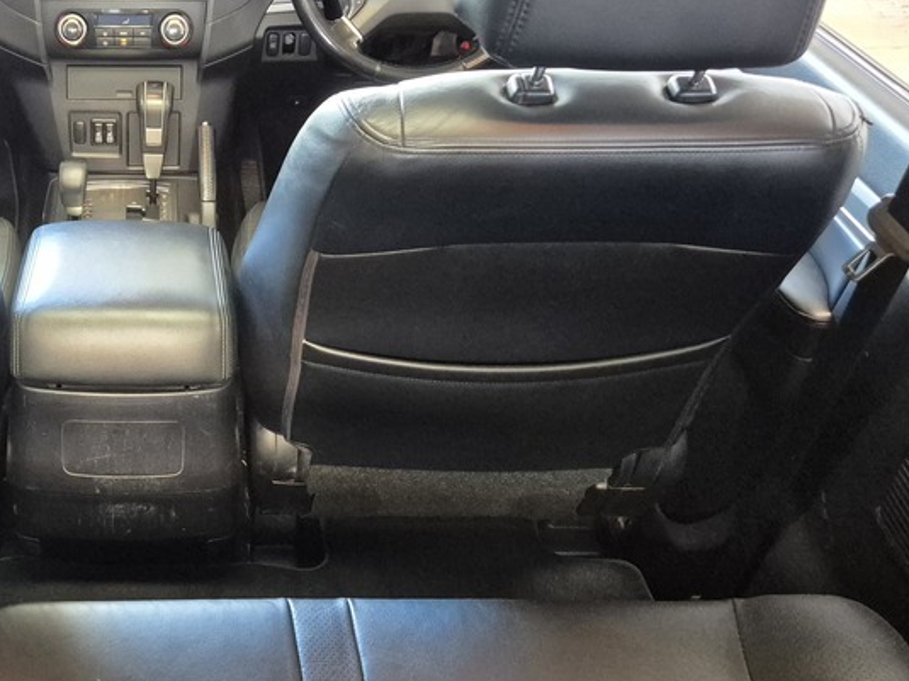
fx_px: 1155
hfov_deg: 40.5
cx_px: 133
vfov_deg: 32.7
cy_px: 419
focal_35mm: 44
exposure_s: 1/100
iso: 2000
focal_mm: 5.4
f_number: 1.8
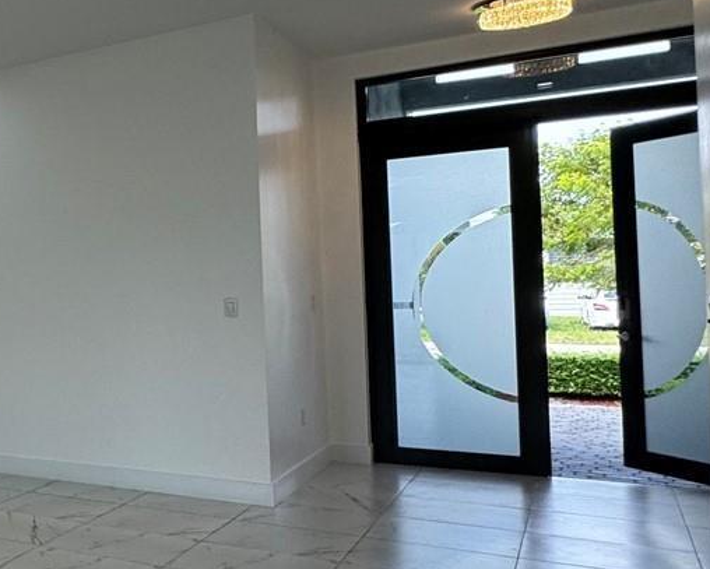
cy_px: 292
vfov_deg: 34.9
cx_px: -312
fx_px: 904
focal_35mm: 43
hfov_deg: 29.5
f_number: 2.2
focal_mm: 2.22
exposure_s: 1/120
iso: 64
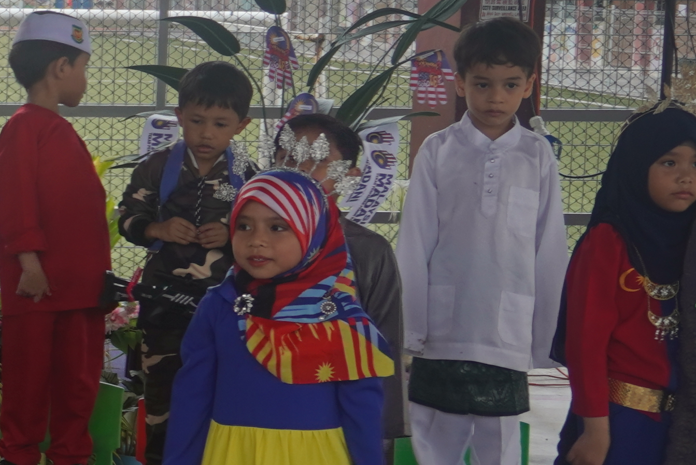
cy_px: 281
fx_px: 2591
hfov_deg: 13.4
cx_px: -637
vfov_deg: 10.2
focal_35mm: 134
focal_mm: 20
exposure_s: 1/100
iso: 100
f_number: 4
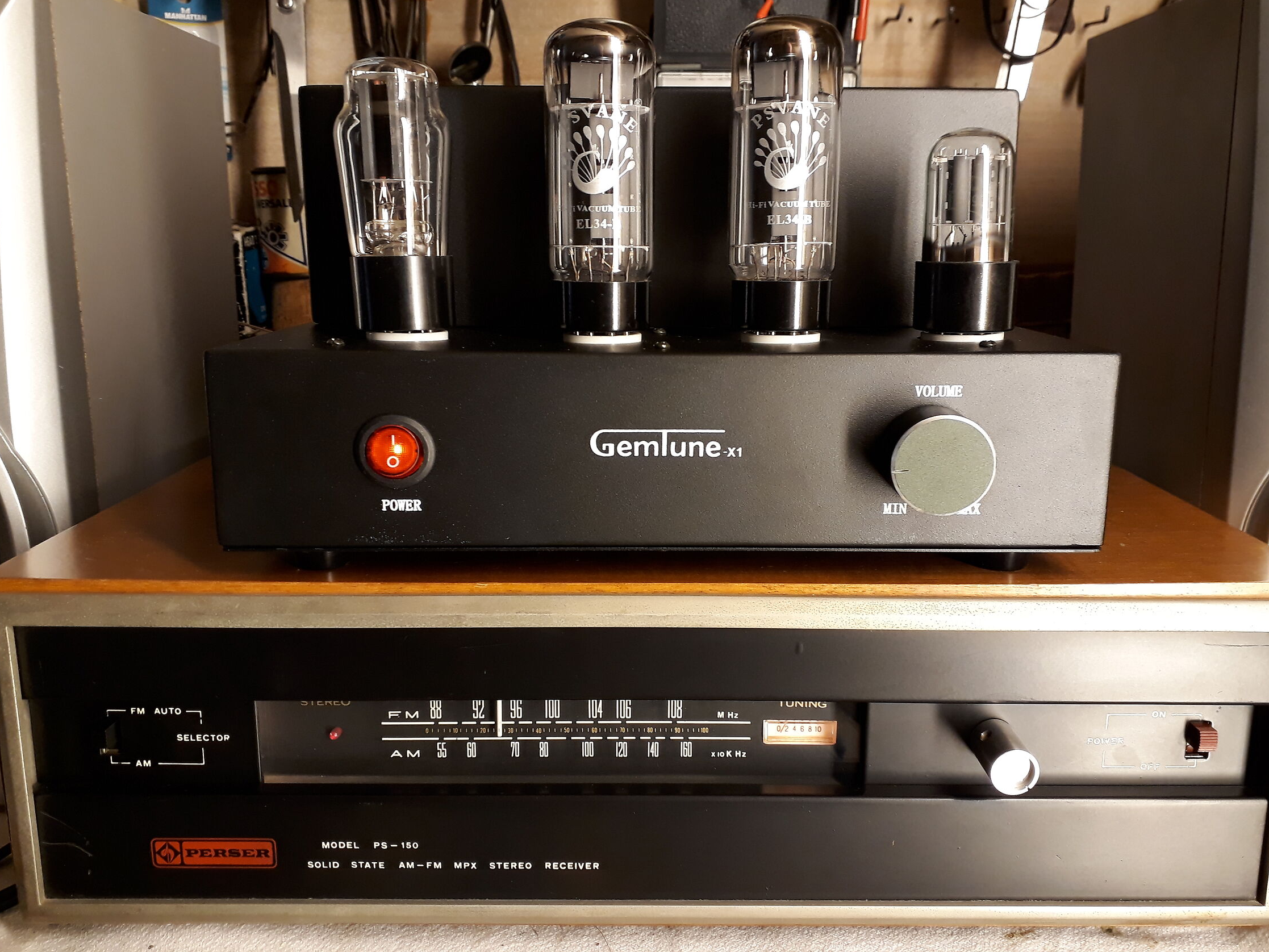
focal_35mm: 29
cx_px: 638
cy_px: 468
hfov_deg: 61.7
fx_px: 1063
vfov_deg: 48.2
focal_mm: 3.6
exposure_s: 1/33
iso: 100
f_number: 1.9
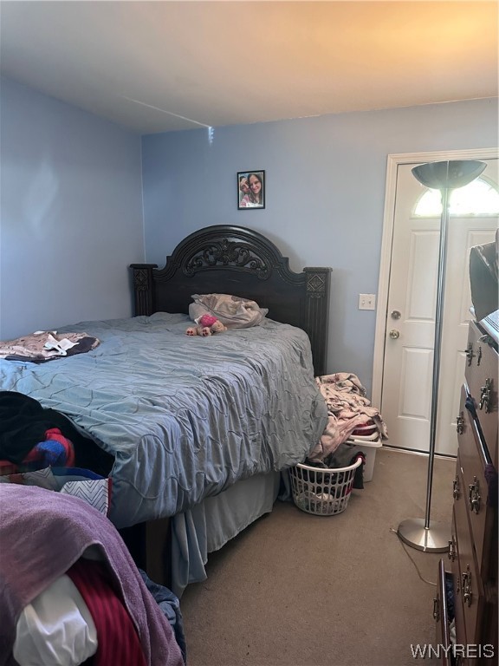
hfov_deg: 56.8
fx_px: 461
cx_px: 250
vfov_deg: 71.6
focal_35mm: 24
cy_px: 333
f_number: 1.78
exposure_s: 1/60
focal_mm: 6.86
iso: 800
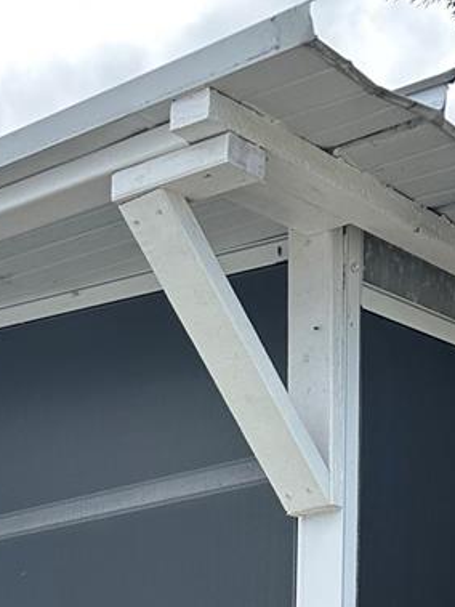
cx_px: 5
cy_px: 932
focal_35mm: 76
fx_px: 1333
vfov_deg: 21.3
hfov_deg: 18.9
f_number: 1.78
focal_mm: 6.86
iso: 80
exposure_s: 1/1845
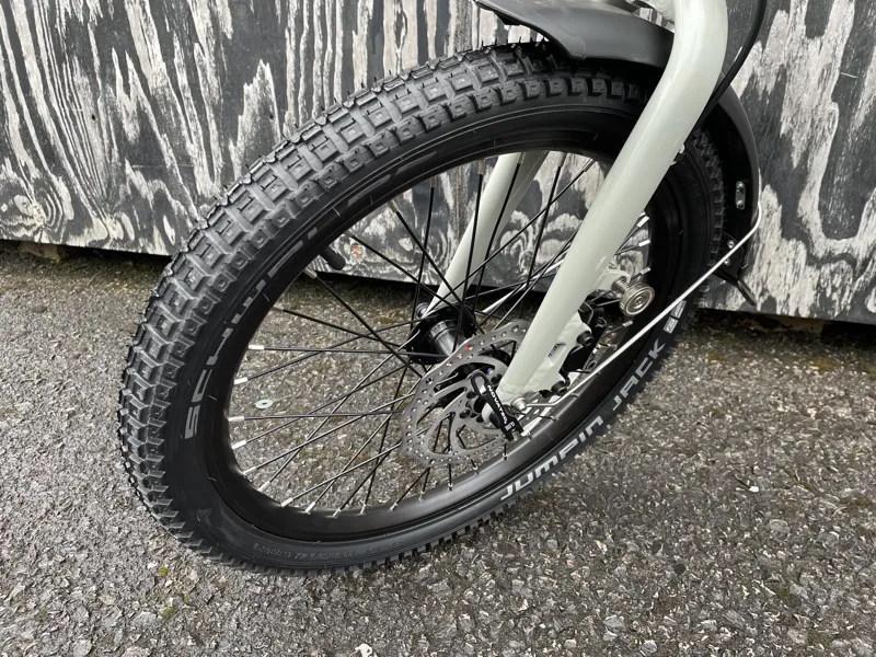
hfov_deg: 67.3
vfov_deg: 53.1
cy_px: 328
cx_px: 438
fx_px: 658
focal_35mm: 26
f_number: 1.6
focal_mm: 4.2
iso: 100
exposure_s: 1/121
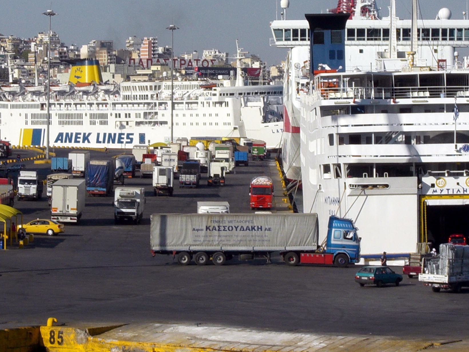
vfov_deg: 7.6
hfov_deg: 10.1
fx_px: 2655
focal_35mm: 196
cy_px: 124
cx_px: 201
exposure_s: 1/400
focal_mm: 18.9
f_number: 7.6
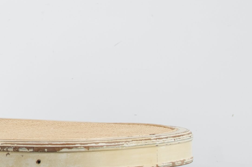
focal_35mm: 238
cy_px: 29
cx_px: -165
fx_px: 1664
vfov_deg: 5.7
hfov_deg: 8.4
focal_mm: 35
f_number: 6.3
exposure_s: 1/125
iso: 100
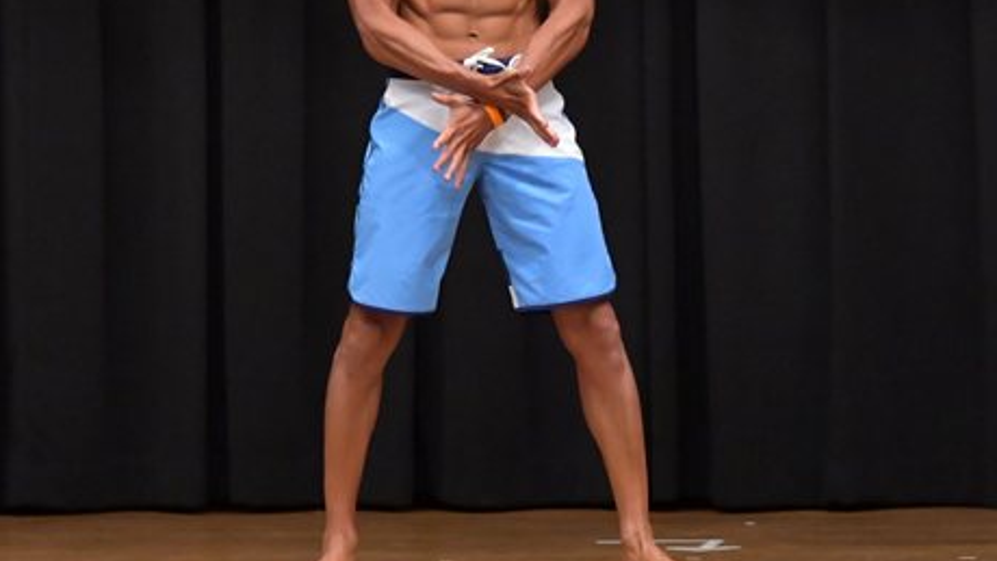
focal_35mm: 383
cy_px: 65
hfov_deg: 5.6
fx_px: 10128
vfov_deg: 3.2
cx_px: 419
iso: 6400
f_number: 5.6
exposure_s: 1/400
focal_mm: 145
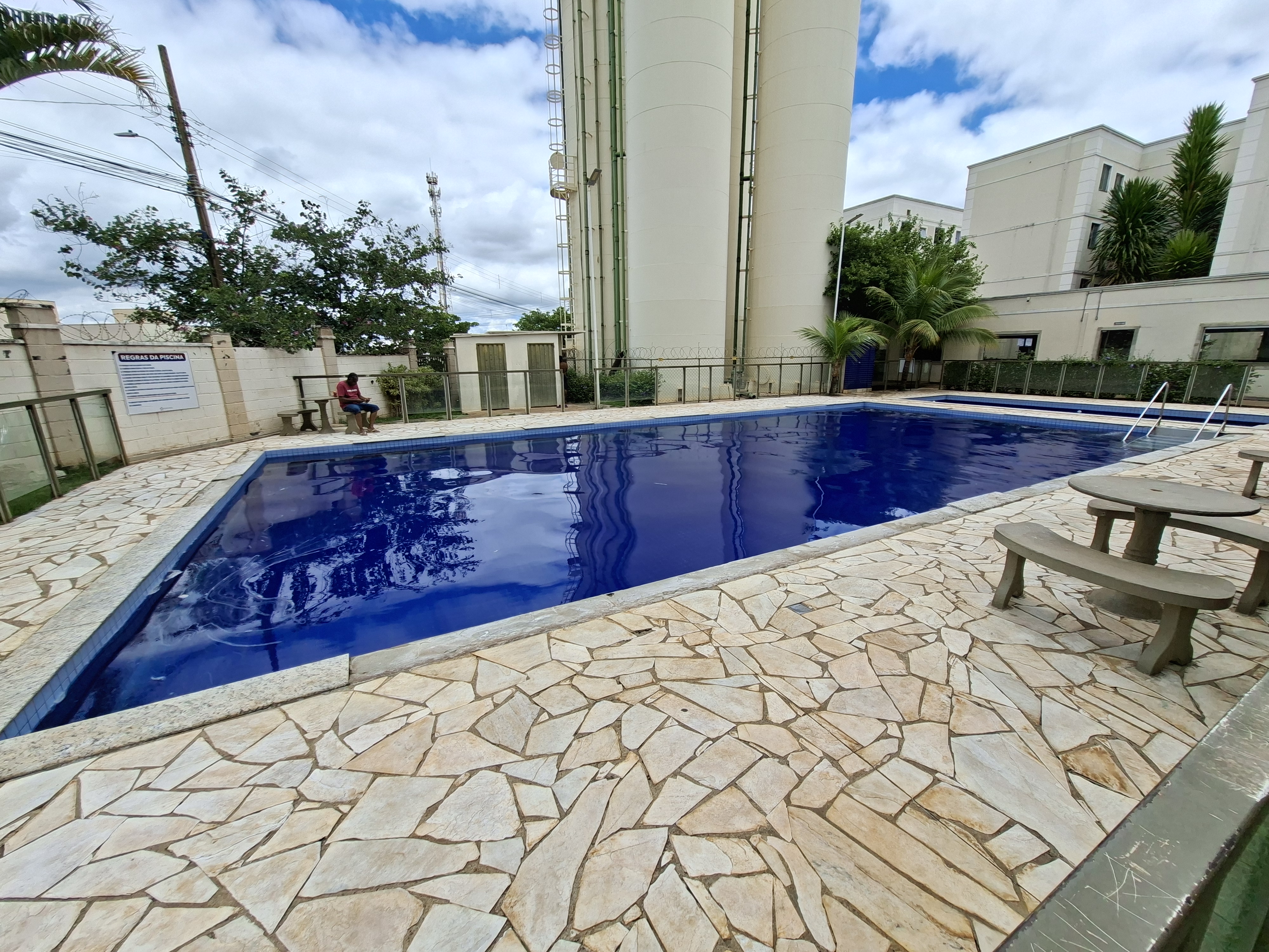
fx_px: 477
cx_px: 634
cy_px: 476
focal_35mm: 13
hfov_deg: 106.2
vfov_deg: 89.9
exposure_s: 1/1600
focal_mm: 1.74
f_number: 2.2
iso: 40
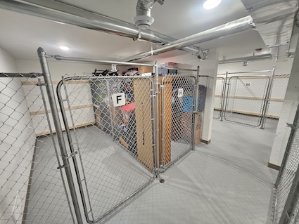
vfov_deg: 89.9
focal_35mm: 13
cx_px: 150
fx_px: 112
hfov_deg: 106.2
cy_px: 112
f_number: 2.2
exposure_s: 1/40
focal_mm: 1.7
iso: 320
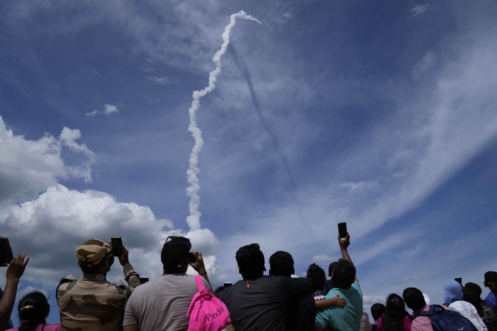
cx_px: 248
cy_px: 166
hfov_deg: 73.7
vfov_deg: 53.1
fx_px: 331
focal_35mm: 24
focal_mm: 24
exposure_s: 1/1600
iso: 100
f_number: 5
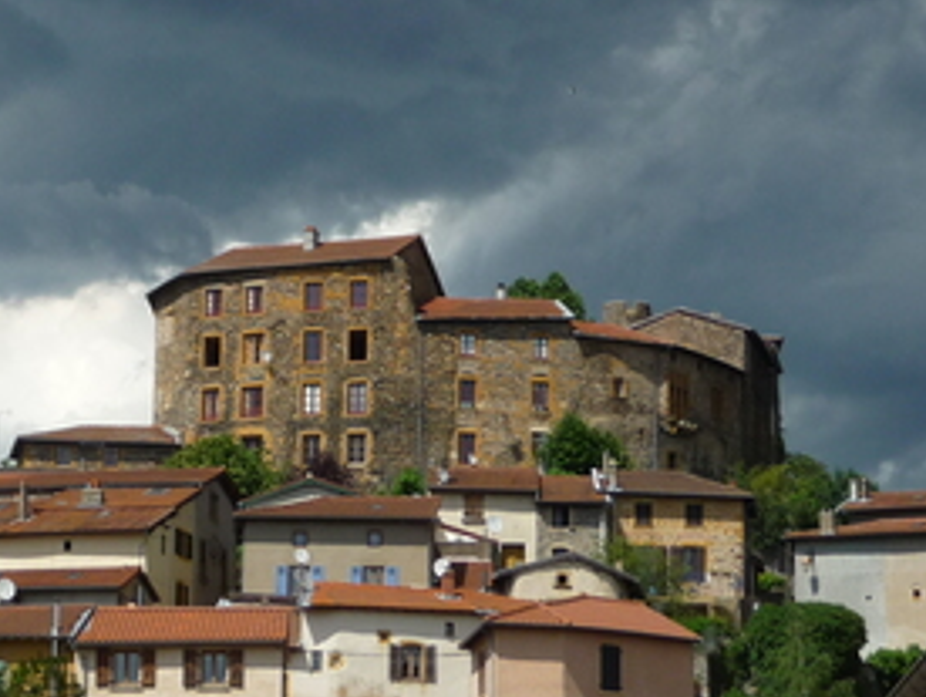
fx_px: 3937
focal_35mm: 147
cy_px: 222
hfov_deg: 13.4
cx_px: 328
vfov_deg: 10.1
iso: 100
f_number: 4.5
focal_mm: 10.5
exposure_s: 1/800
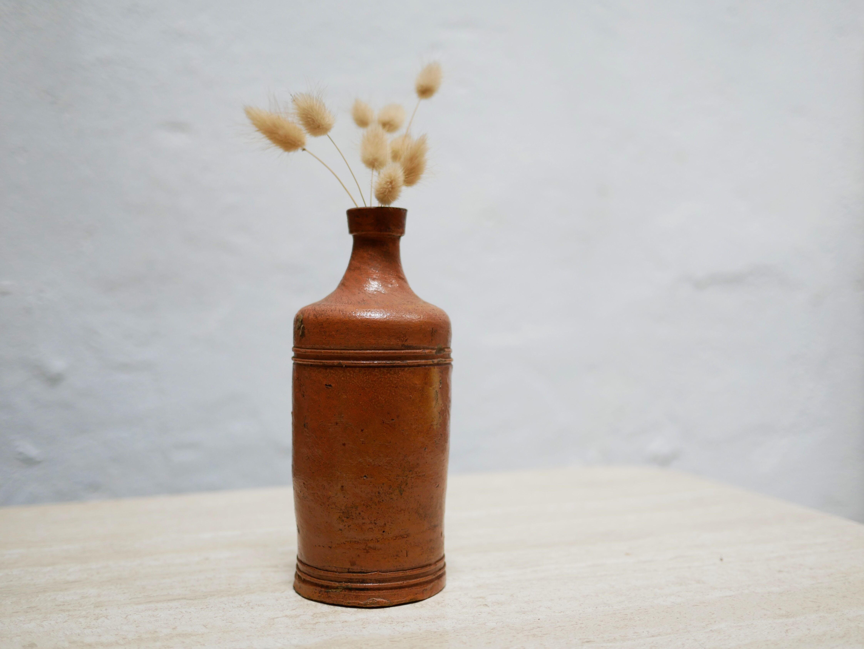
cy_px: 324
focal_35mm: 40
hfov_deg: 46.8
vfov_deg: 36.0
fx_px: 999
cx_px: 432
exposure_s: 1/60
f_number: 1.7
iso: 320
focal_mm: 20
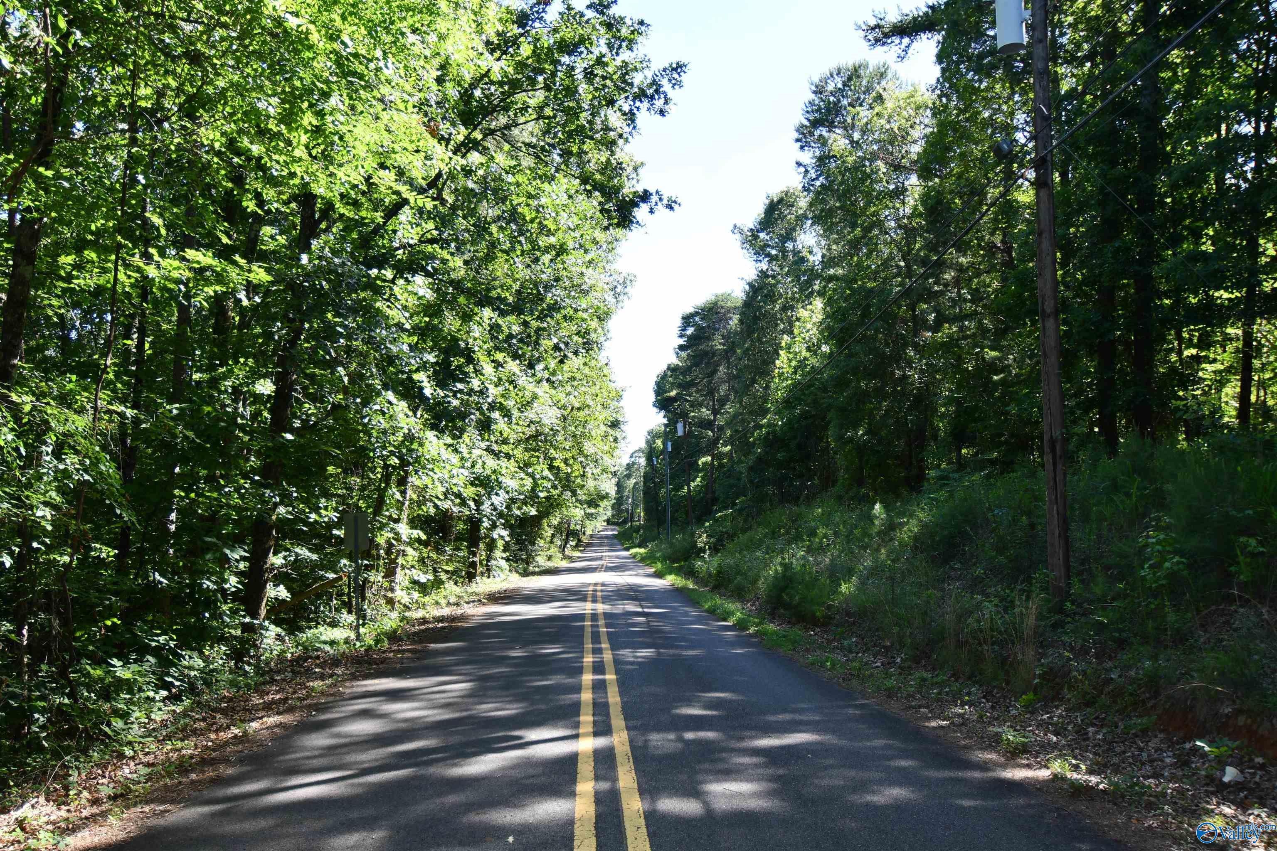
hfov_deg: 65.5
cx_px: 638
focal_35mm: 28
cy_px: 426
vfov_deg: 46.4
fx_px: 993
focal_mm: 19
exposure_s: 1/250
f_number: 4
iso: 125
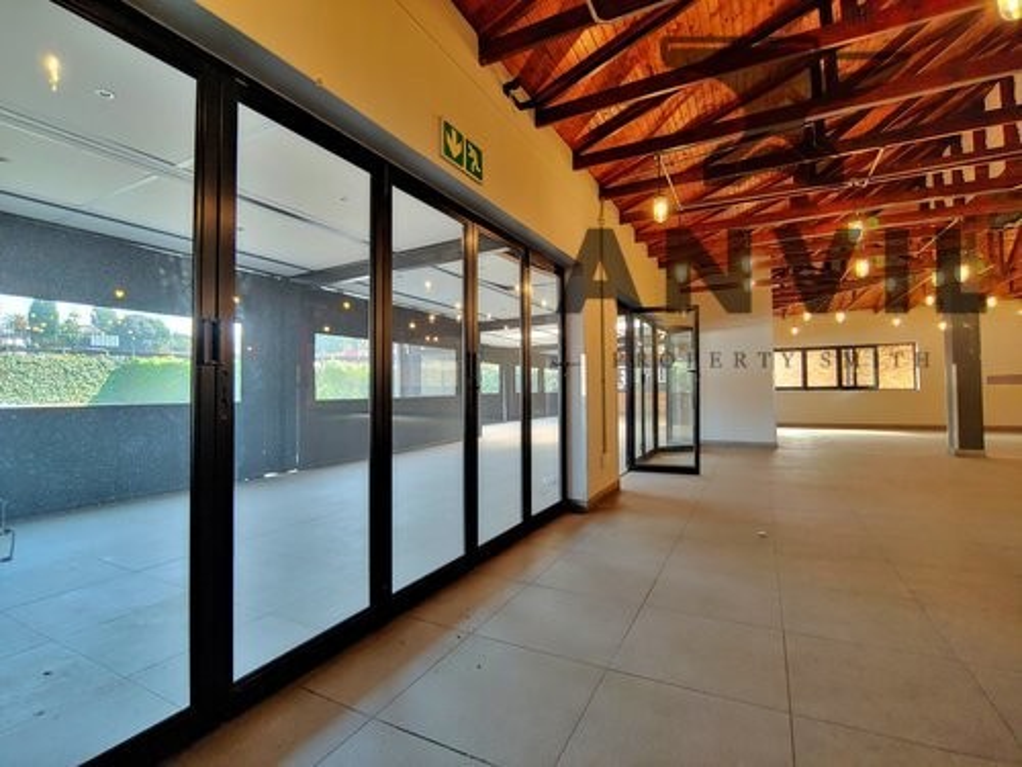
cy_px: 384
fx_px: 472
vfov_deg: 78.1
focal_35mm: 16
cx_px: 511
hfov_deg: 94.5
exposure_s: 1/25
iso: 200
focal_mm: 2.18
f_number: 1.9
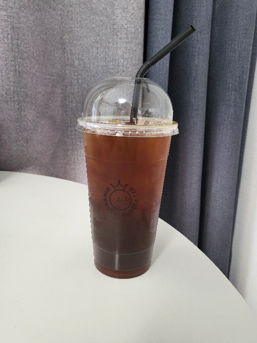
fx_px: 257
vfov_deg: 67.3
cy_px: 172
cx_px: 128
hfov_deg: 53.1
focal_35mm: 26
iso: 250
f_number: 1.8
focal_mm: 4.25
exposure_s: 1/120
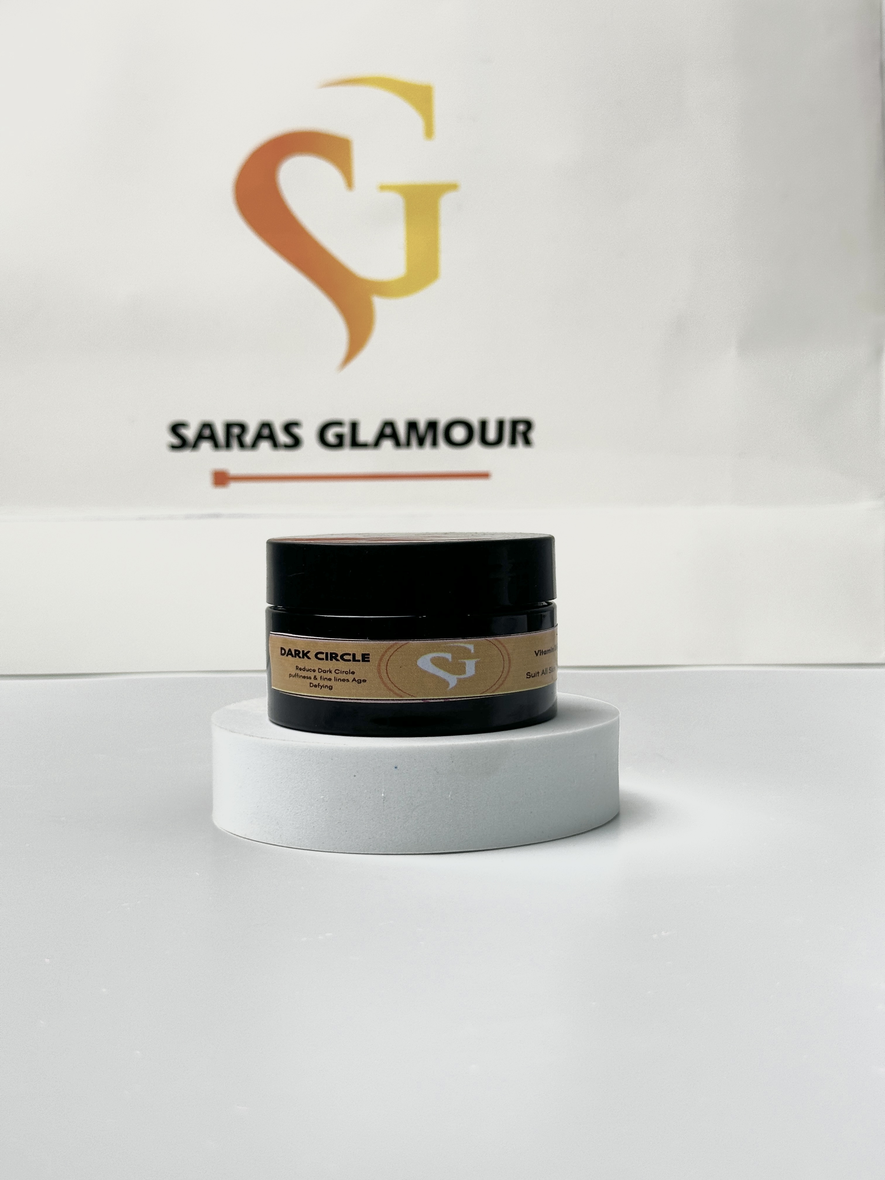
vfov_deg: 39.7
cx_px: 442
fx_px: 1636
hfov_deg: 30.3
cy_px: 590
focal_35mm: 48
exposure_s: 1/221
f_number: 1.78
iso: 50
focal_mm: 6.86
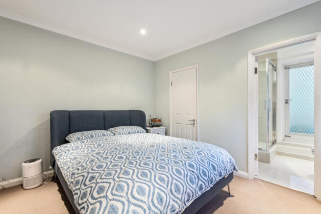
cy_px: 107
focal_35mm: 16
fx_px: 143
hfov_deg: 96.7
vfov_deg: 73.8
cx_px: 160
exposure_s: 1/2
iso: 500
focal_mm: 16
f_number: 11
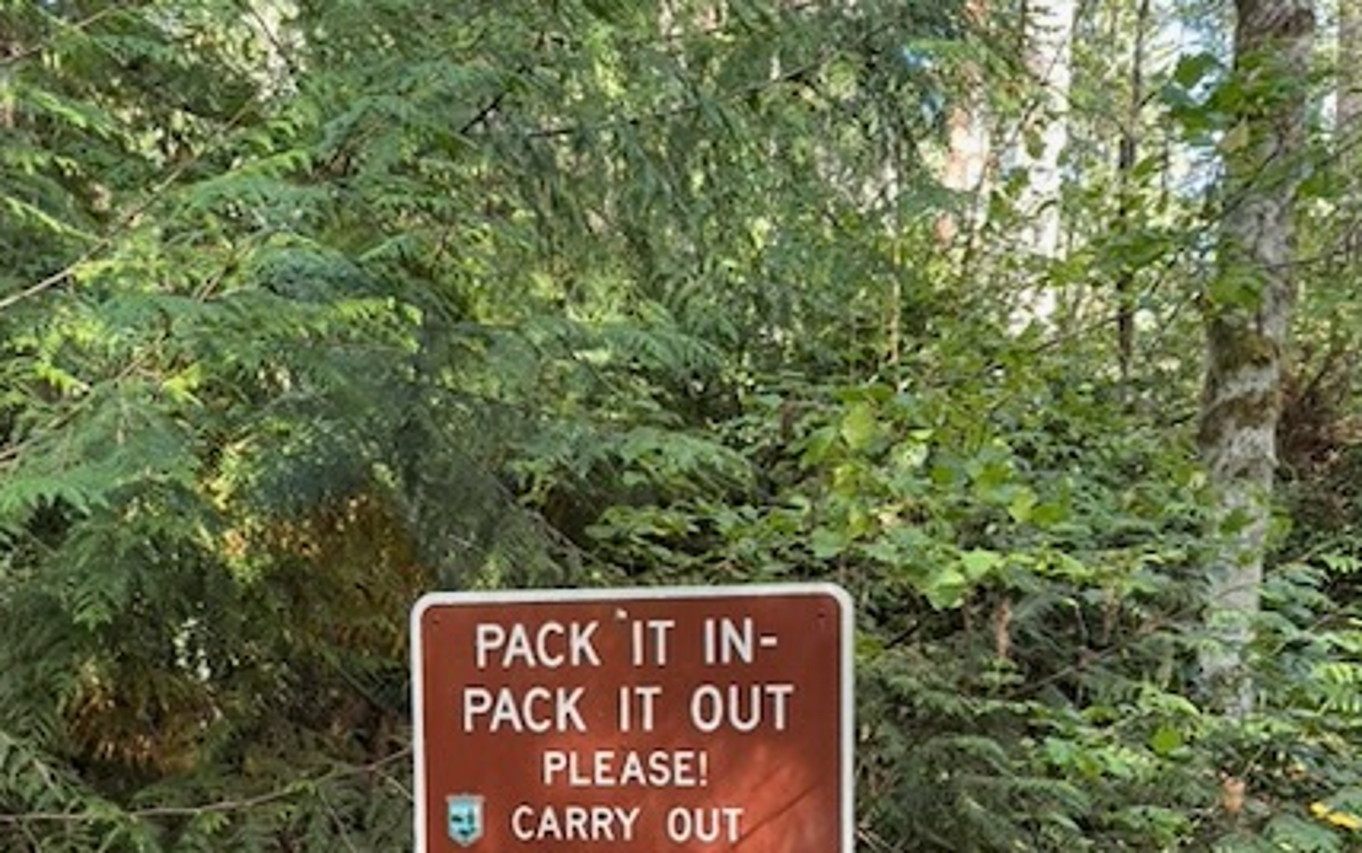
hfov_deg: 51.4
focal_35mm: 38
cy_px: 761
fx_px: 1411
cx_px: 601
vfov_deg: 32.1
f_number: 1.78
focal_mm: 6.76
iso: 200
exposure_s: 1/89
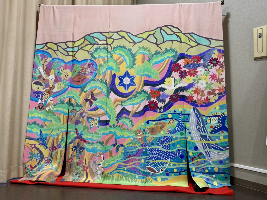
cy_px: 100
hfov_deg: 71.6
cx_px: 134
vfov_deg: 56.8
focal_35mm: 24
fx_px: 185
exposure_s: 1/121
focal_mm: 6.76
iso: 100
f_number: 1.78
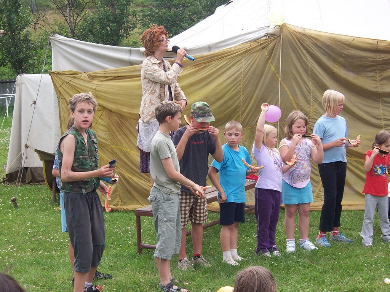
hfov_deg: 26.7
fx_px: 822
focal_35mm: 73
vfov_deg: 20.2
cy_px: 146
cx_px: 195
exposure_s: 1/250
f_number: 4.8
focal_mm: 12.1
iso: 80
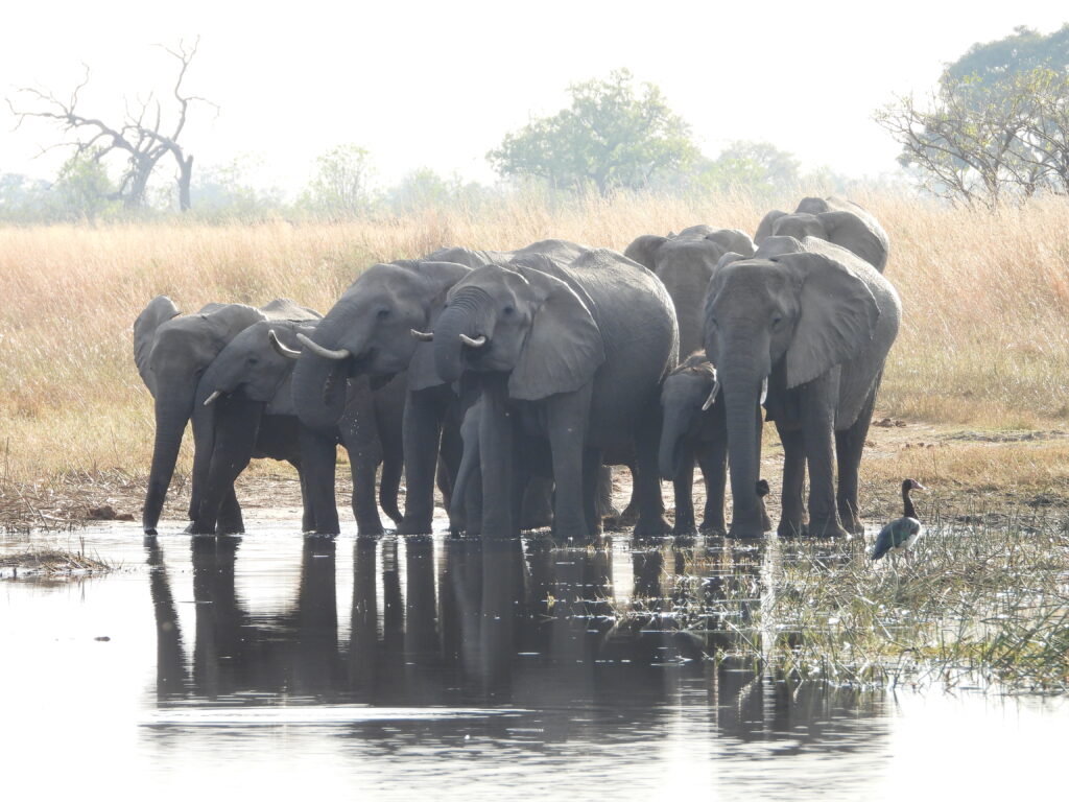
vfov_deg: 2.6
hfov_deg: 3.5
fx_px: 17510
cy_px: 401
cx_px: 534
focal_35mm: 567
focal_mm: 102
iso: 180
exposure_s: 1/250
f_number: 5
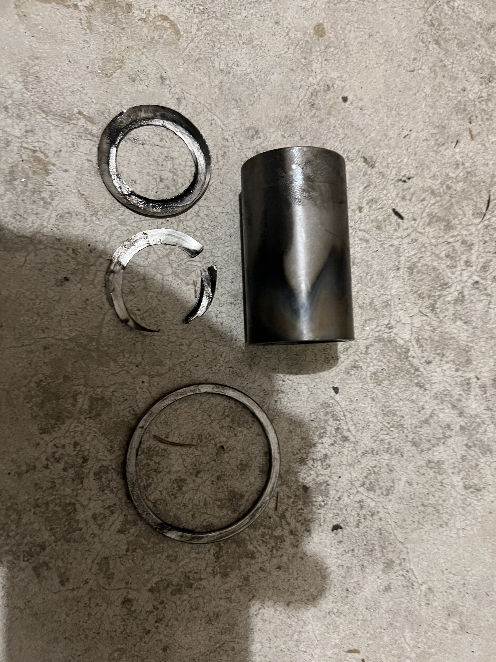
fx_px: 497
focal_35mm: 26
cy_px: 331
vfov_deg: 67.3
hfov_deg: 53.1
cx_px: 248
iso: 500
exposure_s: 1/40
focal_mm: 5.7
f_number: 1.5
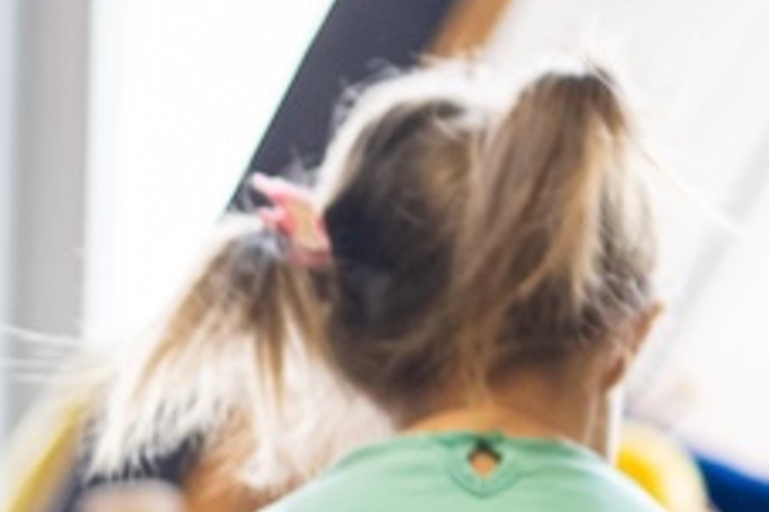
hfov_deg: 6.0
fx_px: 7065
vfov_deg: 4.1
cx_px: -891
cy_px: 776
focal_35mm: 331
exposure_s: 1/200
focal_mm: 50
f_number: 1.2
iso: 500
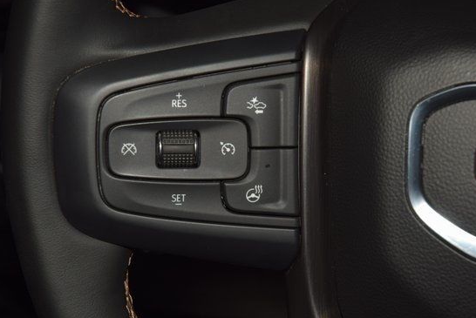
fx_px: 1628
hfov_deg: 16.6
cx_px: 234
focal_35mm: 123
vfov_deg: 11.2
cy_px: 156
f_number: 8
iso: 100
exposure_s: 1/125
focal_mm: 70
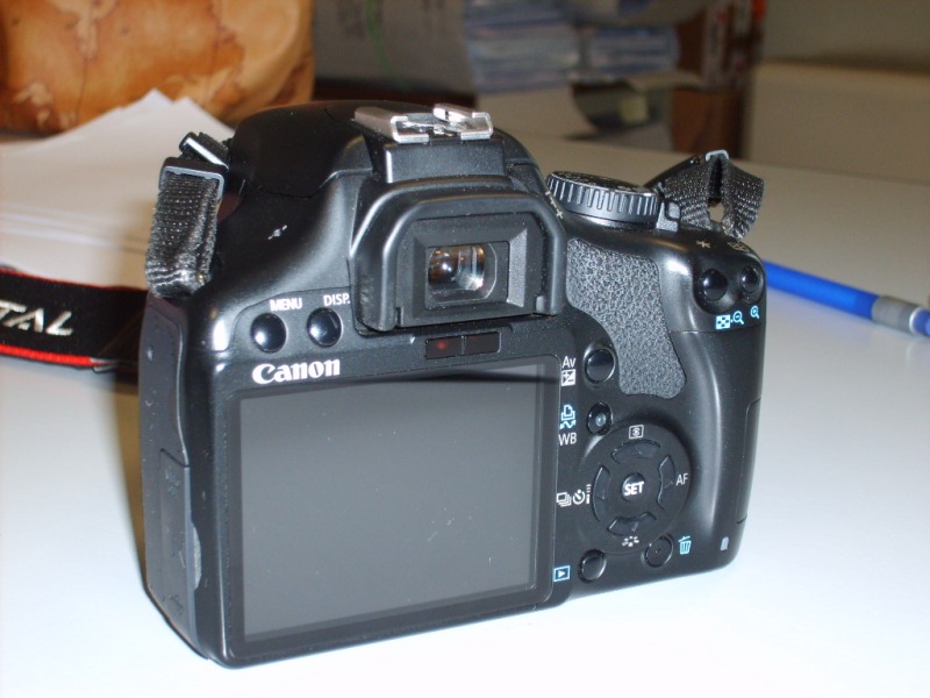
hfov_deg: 31.7
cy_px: 349
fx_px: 1639
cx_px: 465
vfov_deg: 24.0
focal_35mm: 61
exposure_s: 1/60
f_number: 3.6
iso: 100
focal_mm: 10.3
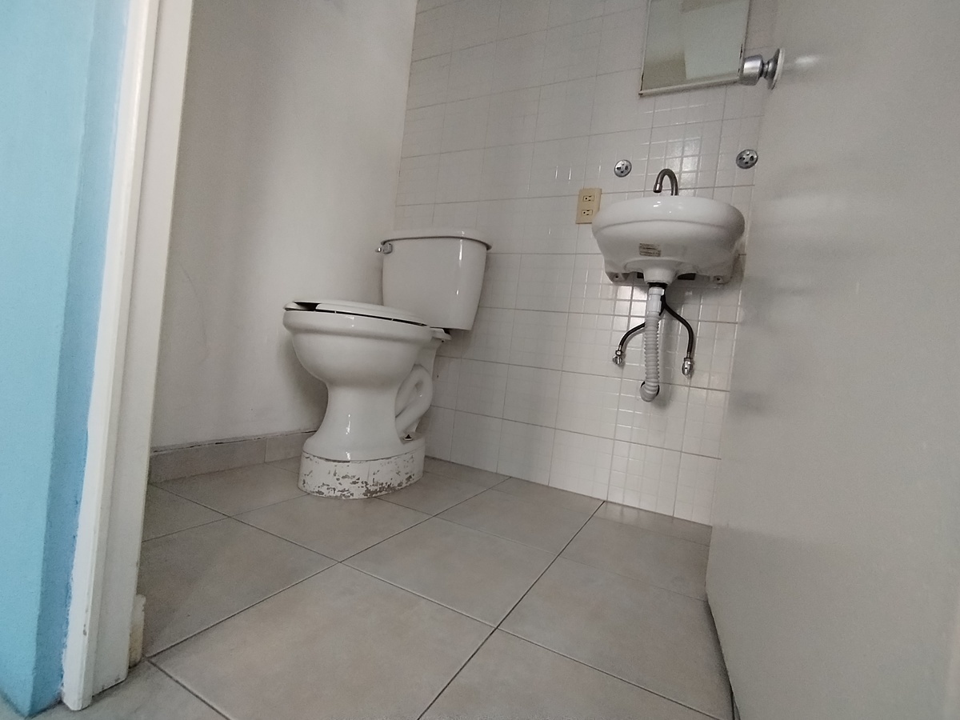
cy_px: 360
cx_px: 480
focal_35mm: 16
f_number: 2.2
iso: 490
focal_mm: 1.42
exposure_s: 1/50
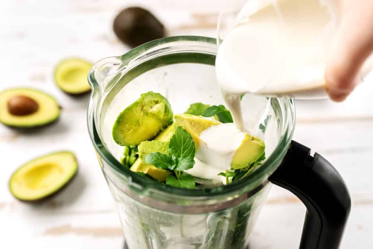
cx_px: 186
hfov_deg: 39.6
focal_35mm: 50
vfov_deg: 27.0
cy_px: 124
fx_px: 518
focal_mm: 50
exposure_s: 1/100
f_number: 3.2
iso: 100
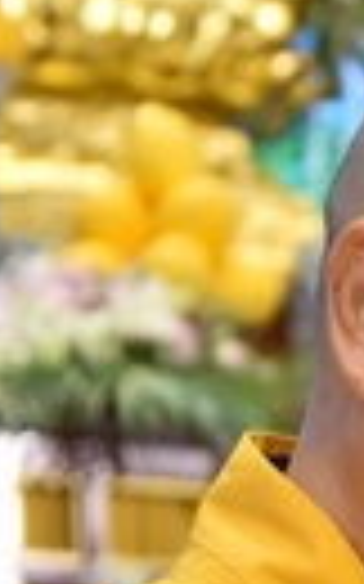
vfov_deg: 6.2
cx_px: 715
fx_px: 5265
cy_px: 961
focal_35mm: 331
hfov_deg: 3.9
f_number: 5
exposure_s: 1/125
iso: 1600
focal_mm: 65
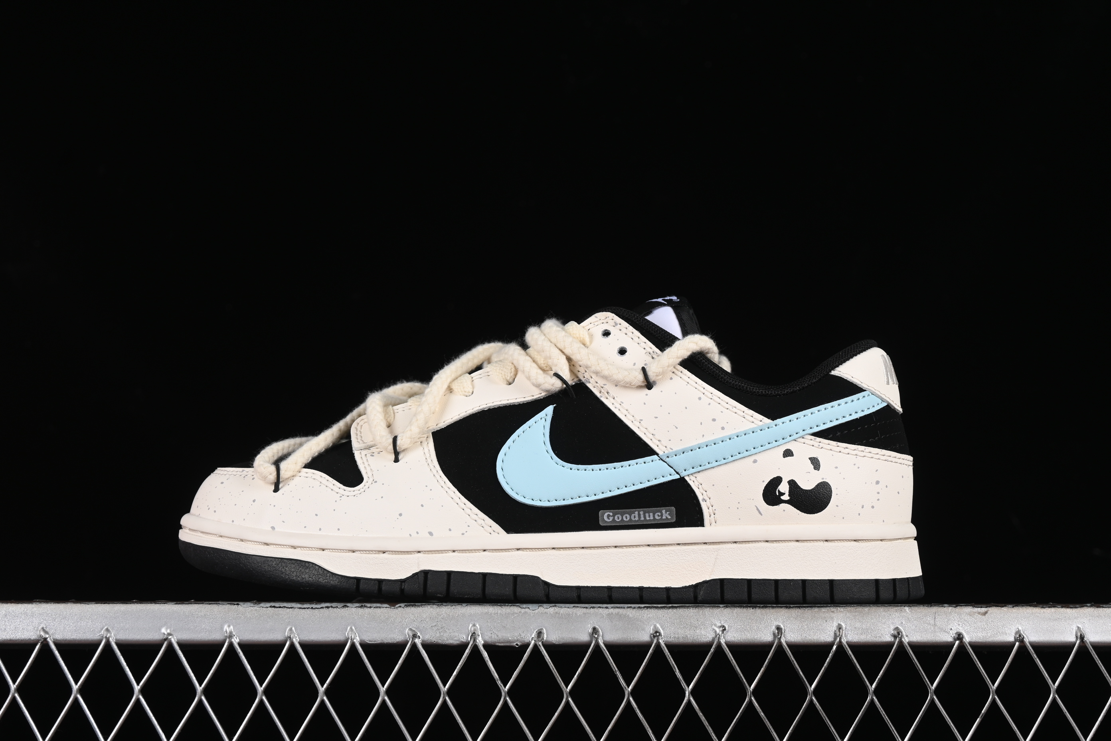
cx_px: 556
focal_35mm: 75
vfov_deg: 18.2
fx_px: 2314
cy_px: 370
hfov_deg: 27.0
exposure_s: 1/80
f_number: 8
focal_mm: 50
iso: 160
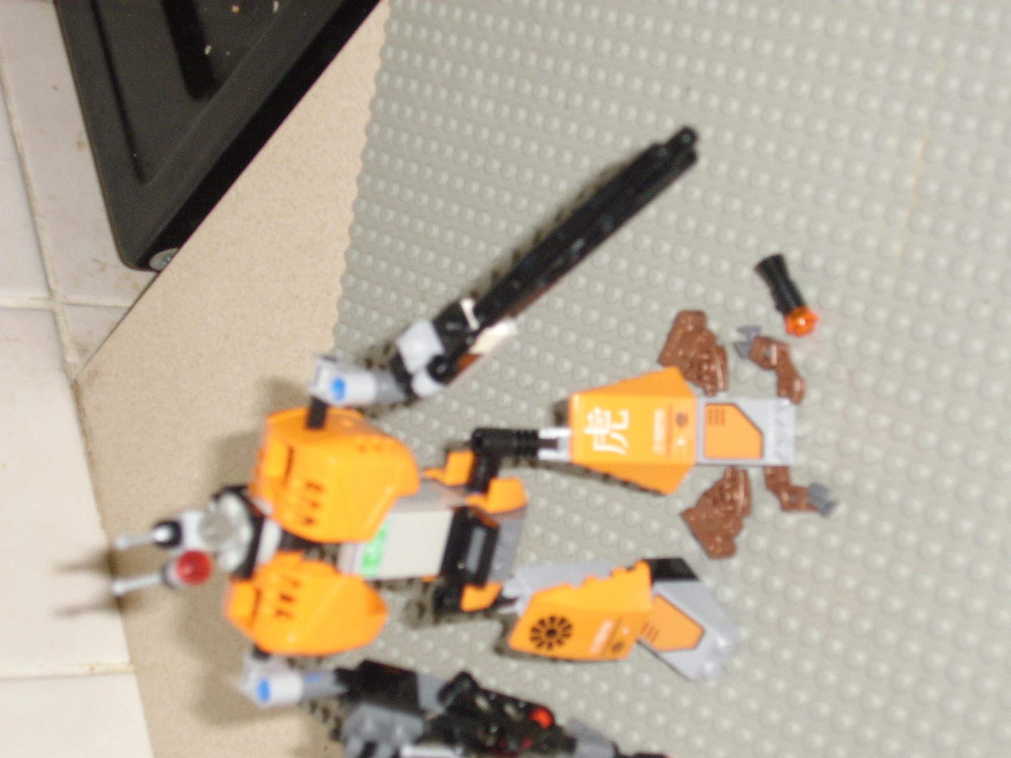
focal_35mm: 61
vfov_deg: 24.0
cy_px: 379
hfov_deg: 31.7
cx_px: 506
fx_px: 1782
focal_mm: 11.8
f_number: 4.1
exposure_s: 1/60
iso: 200
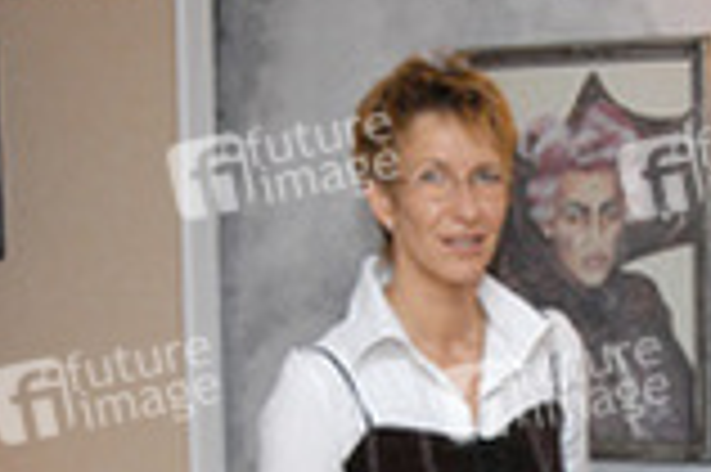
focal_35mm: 103
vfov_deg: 13.0
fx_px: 2032
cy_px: 503
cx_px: 614
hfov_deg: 19.5
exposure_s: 1/60
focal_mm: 24
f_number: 5.6
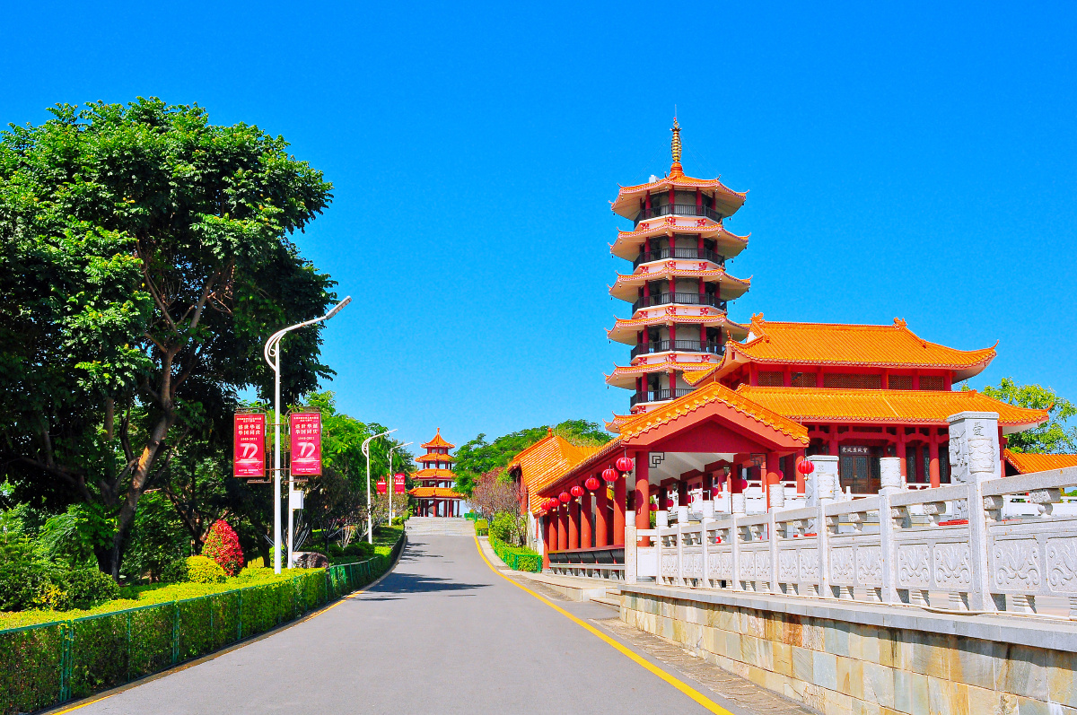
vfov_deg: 36.8
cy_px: 358
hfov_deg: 53.2
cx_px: 538
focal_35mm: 36
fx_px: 1076
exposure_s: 1/1250
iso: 640
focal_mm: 24
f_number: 9
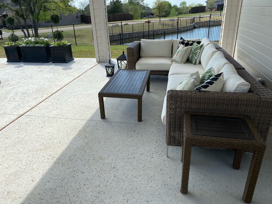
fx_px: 204
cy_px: 102
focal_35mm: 26
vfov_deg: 53.1
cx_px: 136
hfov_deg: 67.3
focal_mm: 4.25
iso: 32
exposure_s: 1/2141
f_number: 1.8
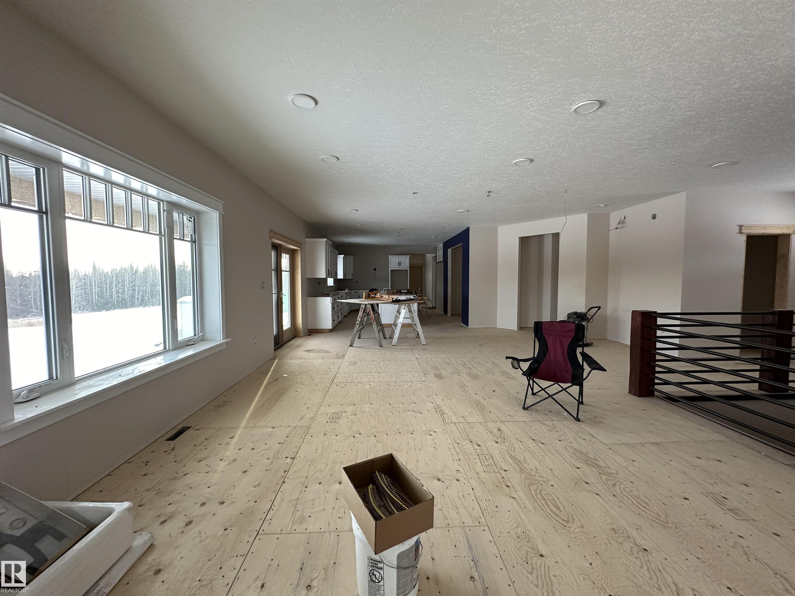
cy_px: 298
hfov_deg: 102.1
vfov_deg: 85.7
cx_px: 398
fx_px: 322
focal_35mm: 14
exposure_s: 1/99
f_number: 2.2
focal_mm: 2.22
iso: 250
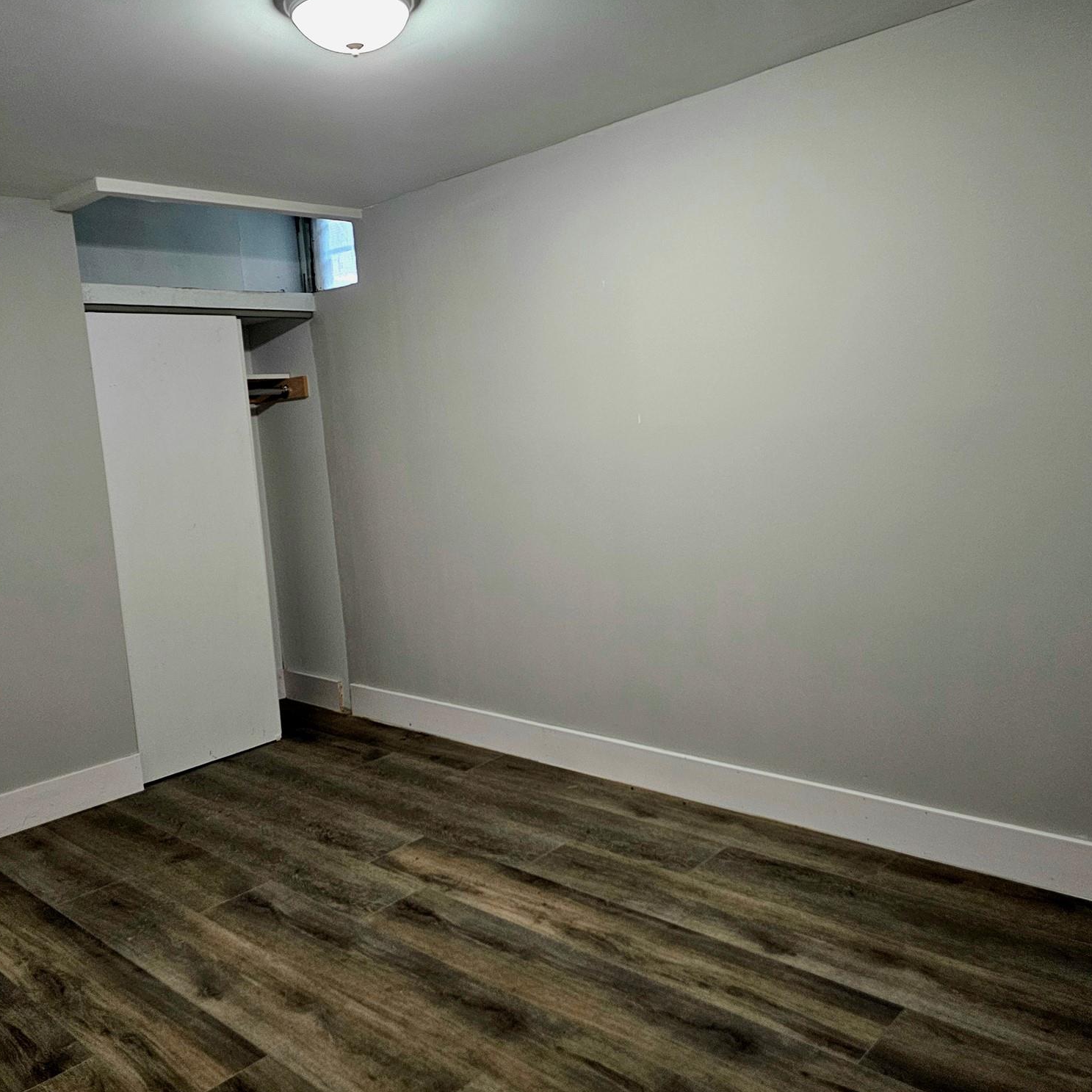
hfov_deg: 57.3
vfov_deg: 57.3
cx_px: 519
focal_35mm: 28
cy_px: 534
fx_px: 999
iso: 500
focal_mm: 6.3
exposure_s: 1/120
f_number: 1.7
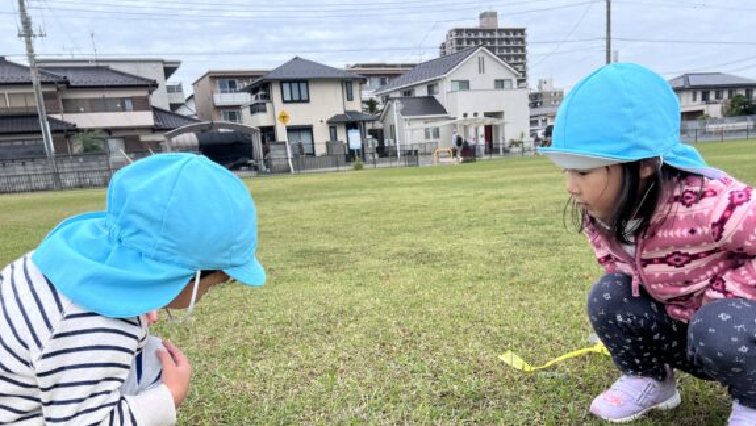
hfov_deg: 59.2
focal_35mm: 33
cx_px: 430
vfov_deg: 34.9
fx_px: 662
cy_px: 320
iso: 50
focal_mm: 5.7
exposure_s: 1/1311
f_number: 1.5
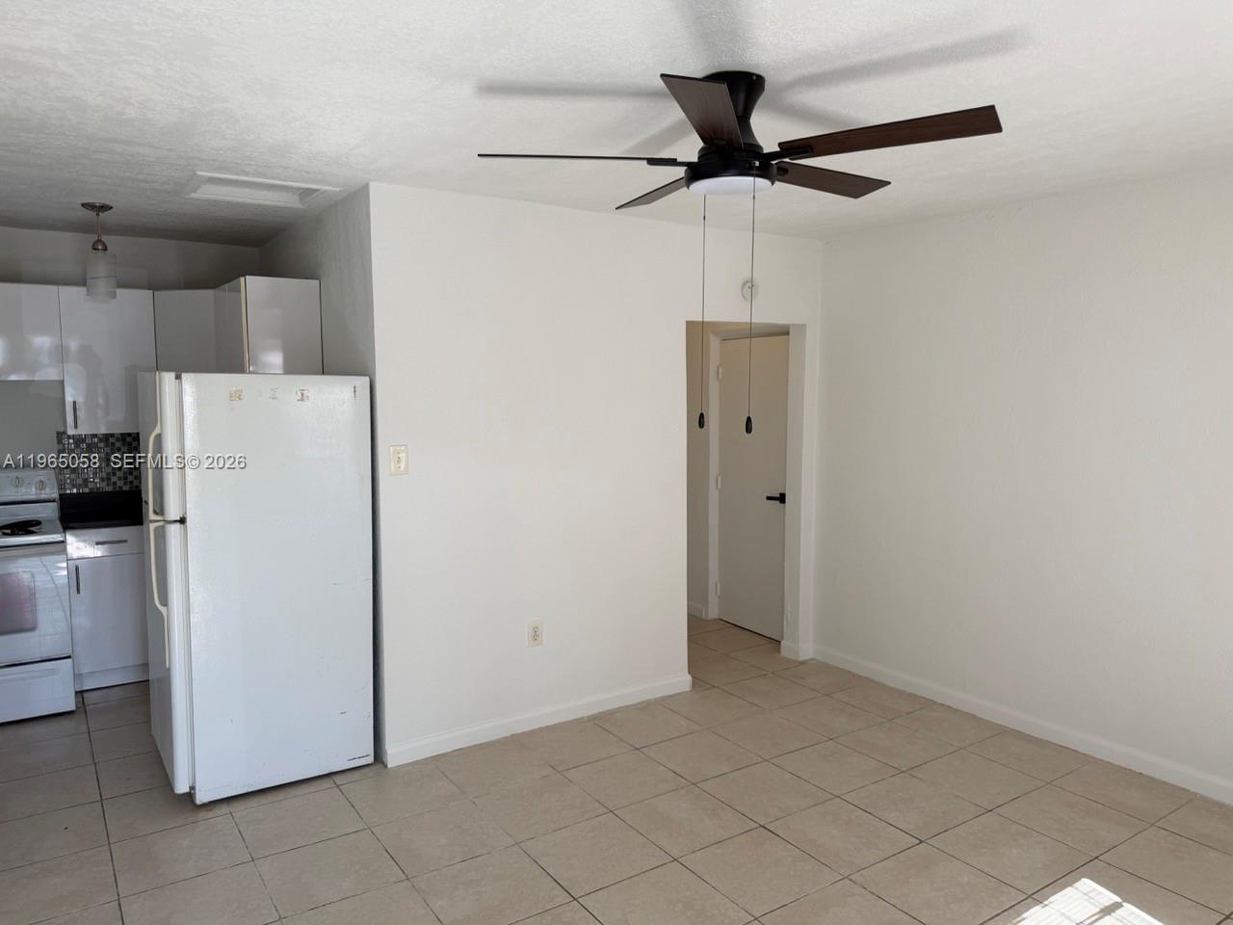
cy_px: 462
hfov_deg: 71.6
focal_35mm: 24
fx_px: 855
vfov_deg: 56.8
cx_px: 616
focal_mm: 6.76
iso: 80
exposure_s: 1/435
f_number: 1.78
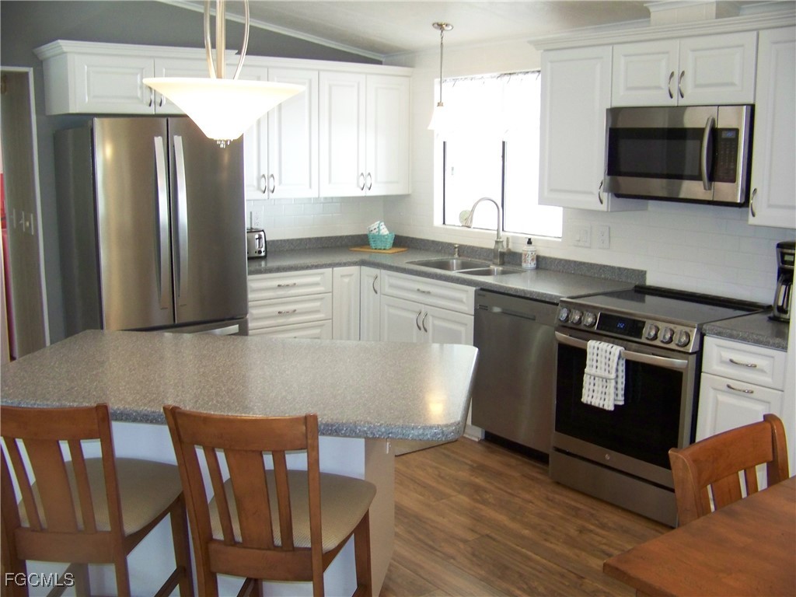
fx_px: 828
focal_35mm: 36
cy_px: 298
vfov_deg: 39.7
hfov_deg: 51.4
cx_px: 398
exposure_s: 1/30
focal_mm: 5.85
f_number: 2.8
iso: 200
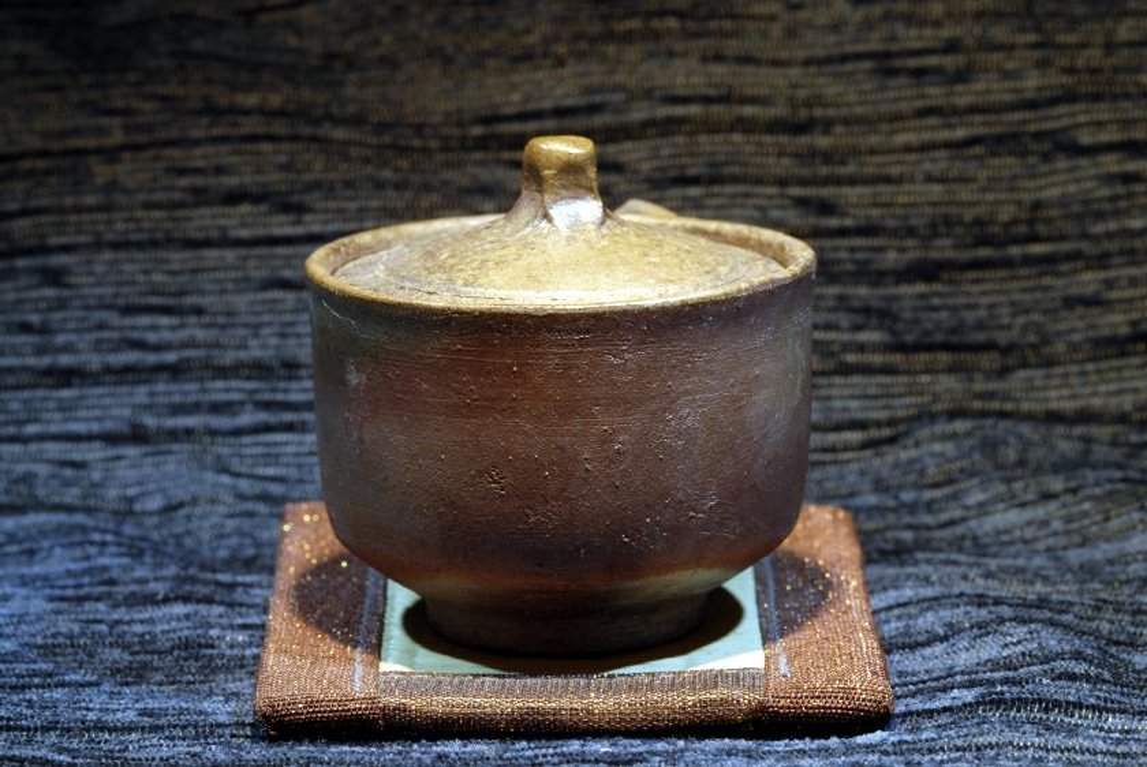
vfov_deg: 8.7
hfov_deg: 13.0
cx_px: 574
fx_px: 5023
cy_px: 384
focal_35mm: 158
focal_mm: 105
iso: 400
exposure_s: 1/6
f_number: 13
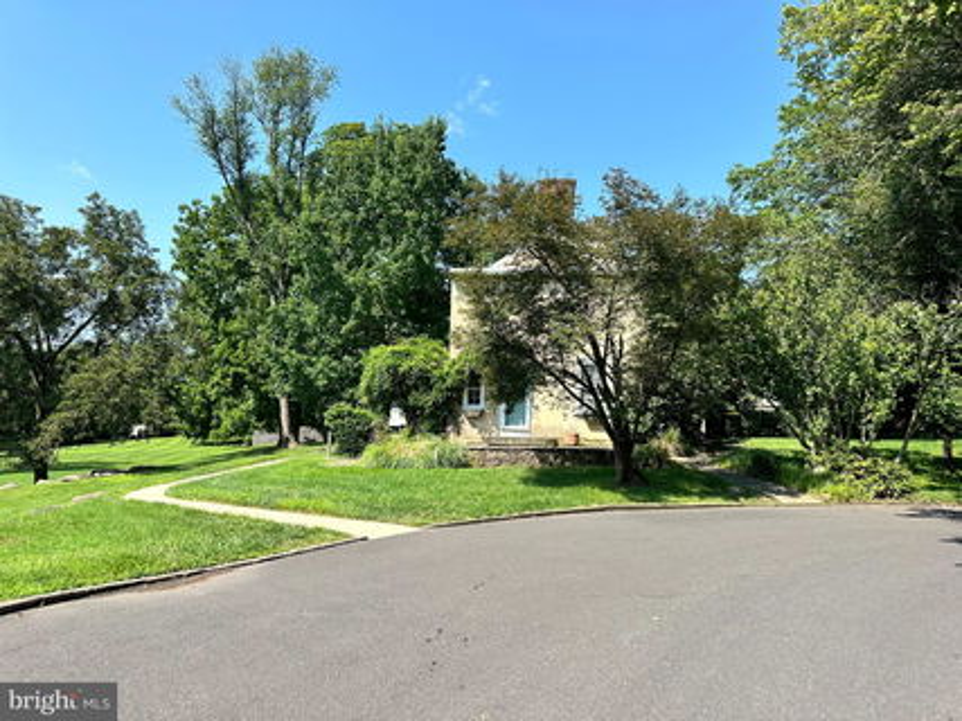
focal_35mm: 24
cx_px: 481
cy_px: 360
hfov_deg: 71.6
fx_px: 667
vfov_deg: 56.8
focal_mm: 6.86
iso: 80
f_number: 1.78
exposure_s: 1/2110
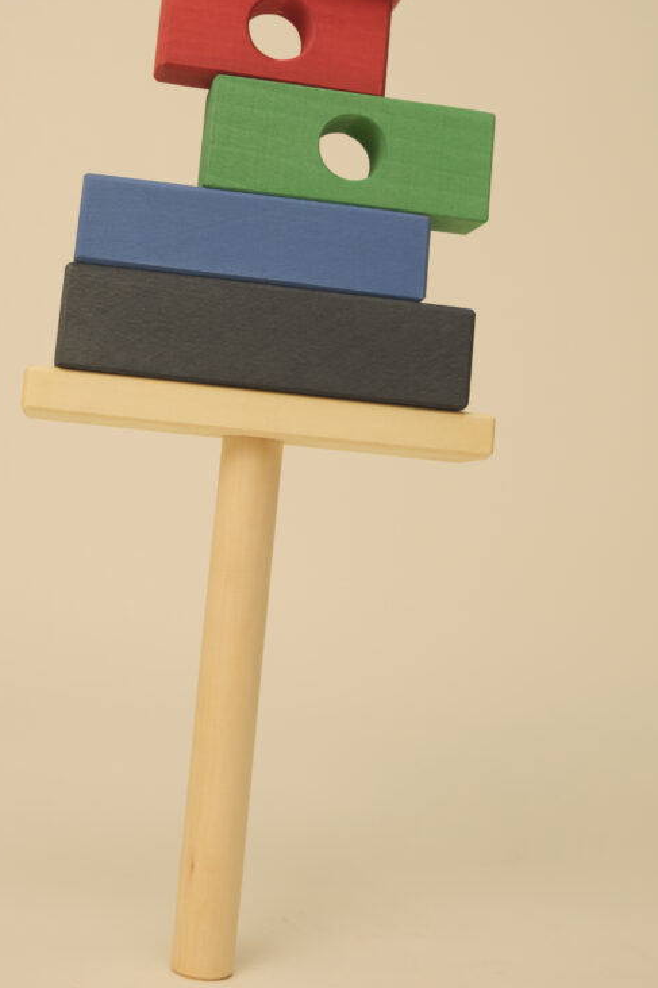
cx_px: 246
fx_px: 1399
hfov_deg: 26.4
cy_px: 314
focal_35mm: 51
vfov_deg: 38.4
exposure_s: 1/250
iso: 800
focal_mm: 23
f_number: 5
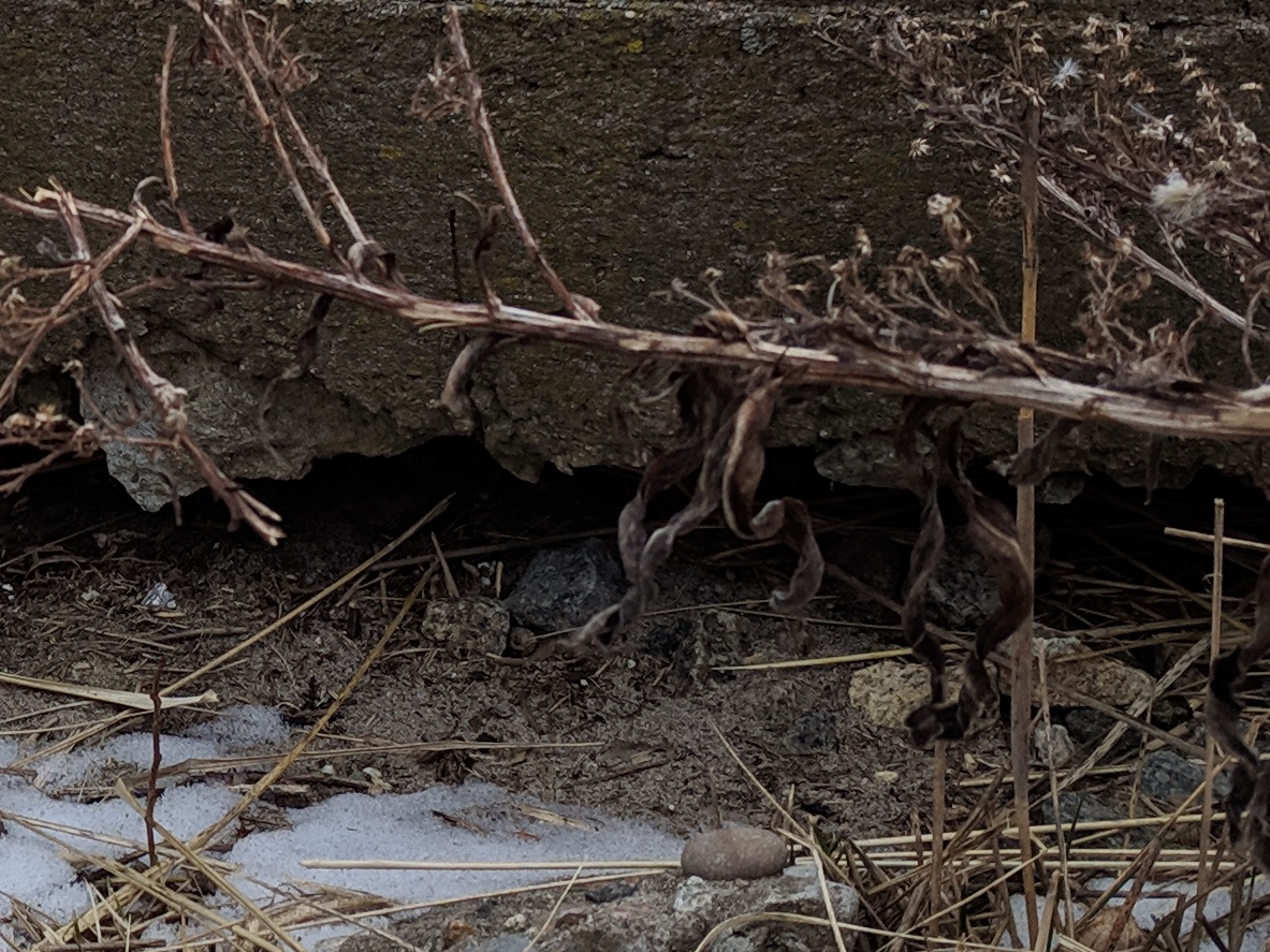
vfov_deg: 16.5
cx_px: -356
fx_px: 3265
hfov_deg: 20.3
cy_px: 248
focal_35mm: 89
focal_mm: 4.67
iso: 50
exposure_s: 1/1292
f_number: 2
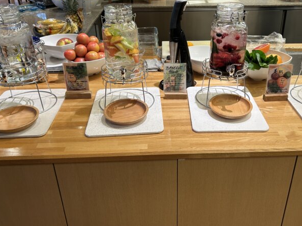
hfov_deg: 52.4
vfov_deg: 40.6
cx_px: 171
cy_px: 93
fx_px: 305
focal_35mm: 35
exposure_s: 1/100
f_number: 1.5
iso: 64
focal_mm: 5.7
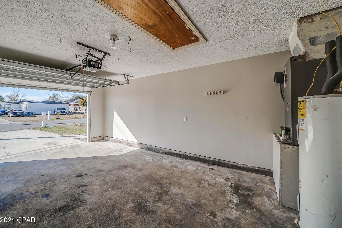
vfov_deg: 85.3
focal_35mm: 13
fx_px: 123
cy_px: 108
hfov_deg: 108.3
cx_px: 179
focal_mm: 12
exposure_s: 1/125
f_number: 5.6
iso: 100
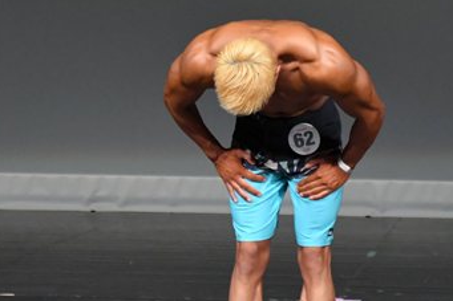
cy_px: 139
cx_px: 296
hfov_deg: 2.9
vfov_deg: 1.9
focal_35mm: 715
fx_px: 8992
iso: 4000
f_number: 5.6
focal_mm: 210
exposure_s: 1/400
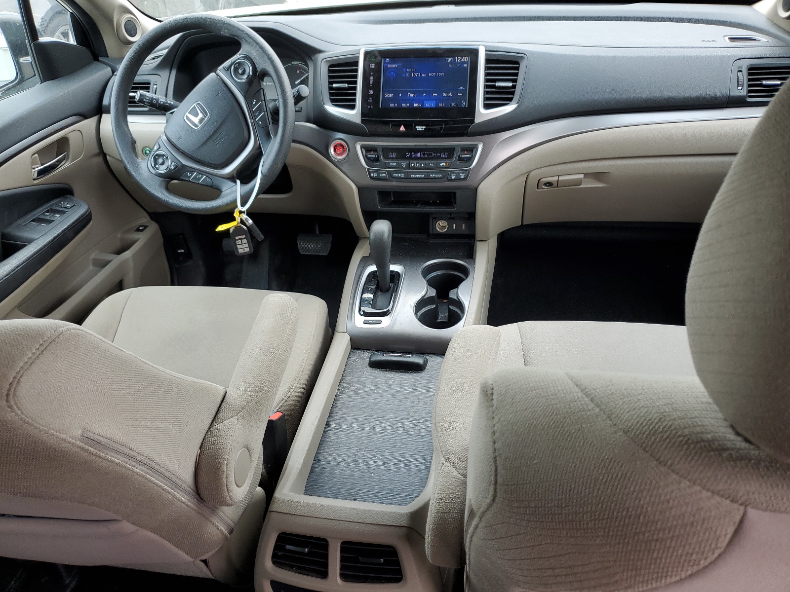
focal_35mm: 26
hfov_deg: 67.3
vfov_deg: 53.1
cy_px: 296
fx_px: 593
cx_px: 395
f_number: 1.5
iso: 50
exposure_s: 1/270
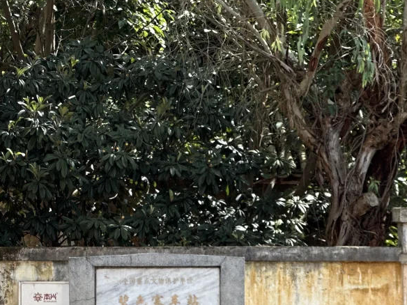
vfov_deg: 7.8
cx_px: -15
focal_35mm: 190
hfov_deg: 10.3
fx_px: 2234
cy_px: 221
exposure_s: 1/184
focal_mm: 9
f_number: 2.8
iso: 25
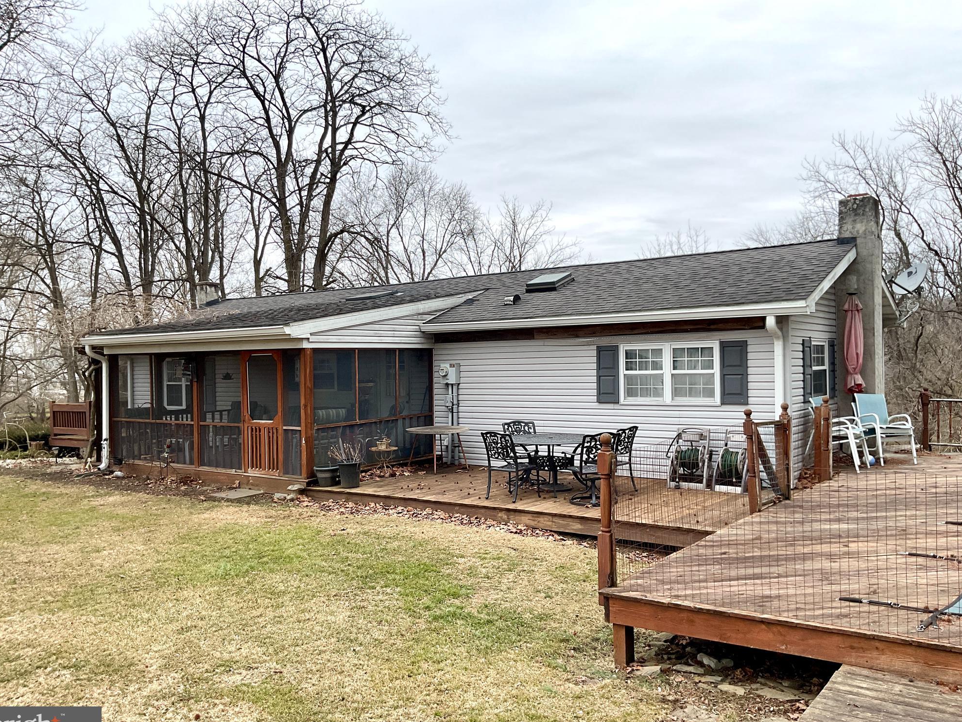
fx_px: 834
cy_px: 373
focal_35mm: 30
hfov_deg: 60.0
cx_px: 478
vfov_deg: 46.8
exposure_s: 1/749
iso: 16
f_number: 1.8
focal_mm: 3
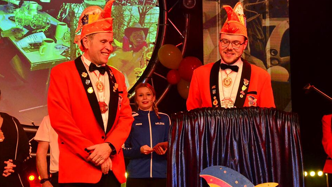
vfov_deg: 12.4
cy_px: 84
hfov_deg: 21.9
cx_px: 180
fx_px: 859
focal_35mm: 98
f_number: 5.6
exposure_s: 1/320
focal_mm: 55
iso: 3200
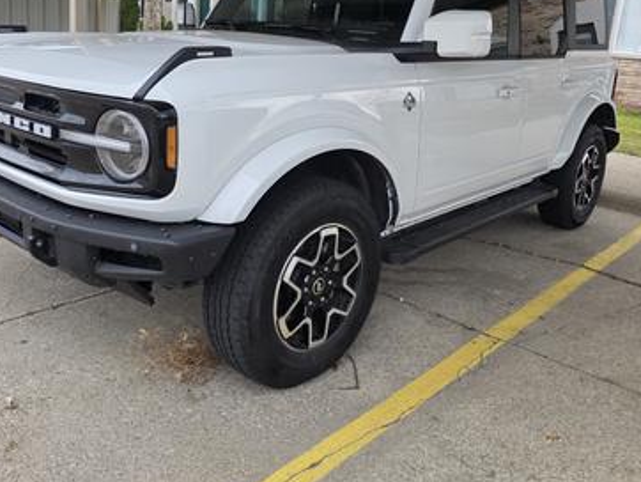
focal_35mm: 32
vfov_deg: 43.9
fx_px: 593
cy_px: 181
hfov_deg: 56.8
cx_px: 322
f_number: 1.7
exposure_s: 1/180
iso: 125
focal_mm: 6.3
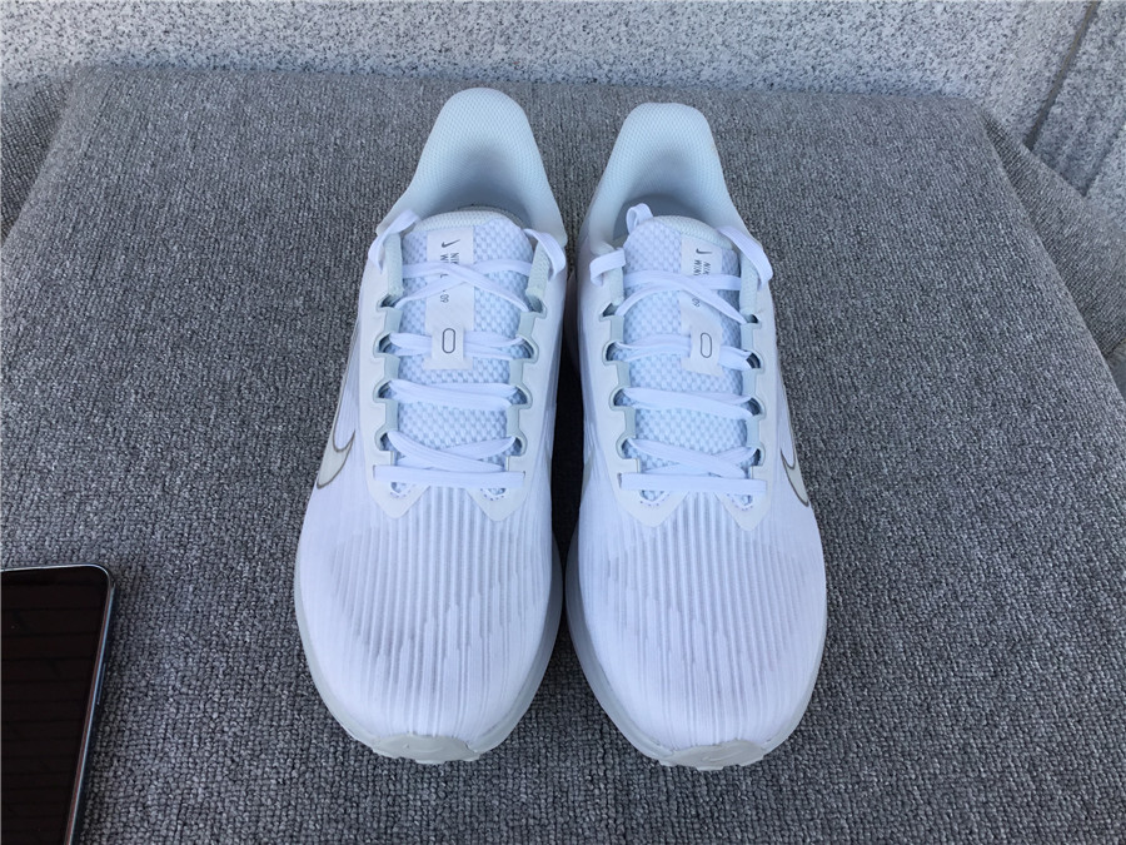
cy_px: 422
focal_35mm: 31
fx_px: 1008
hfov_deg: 58.4
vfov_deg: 45.4
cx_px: 563
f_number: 2.4
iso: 25
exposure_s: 1/134
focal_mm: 3.3
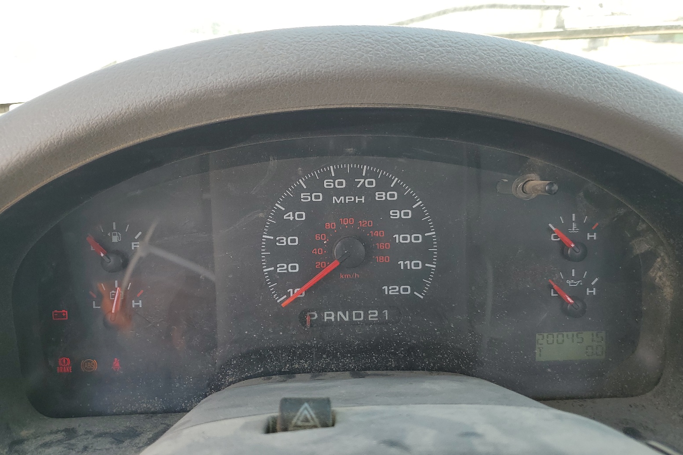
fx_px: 531
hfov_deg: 65.5
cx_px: 345
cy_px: 239
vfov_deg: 46.4
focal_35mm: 28
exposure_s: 1/400
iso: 50
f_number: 1.5
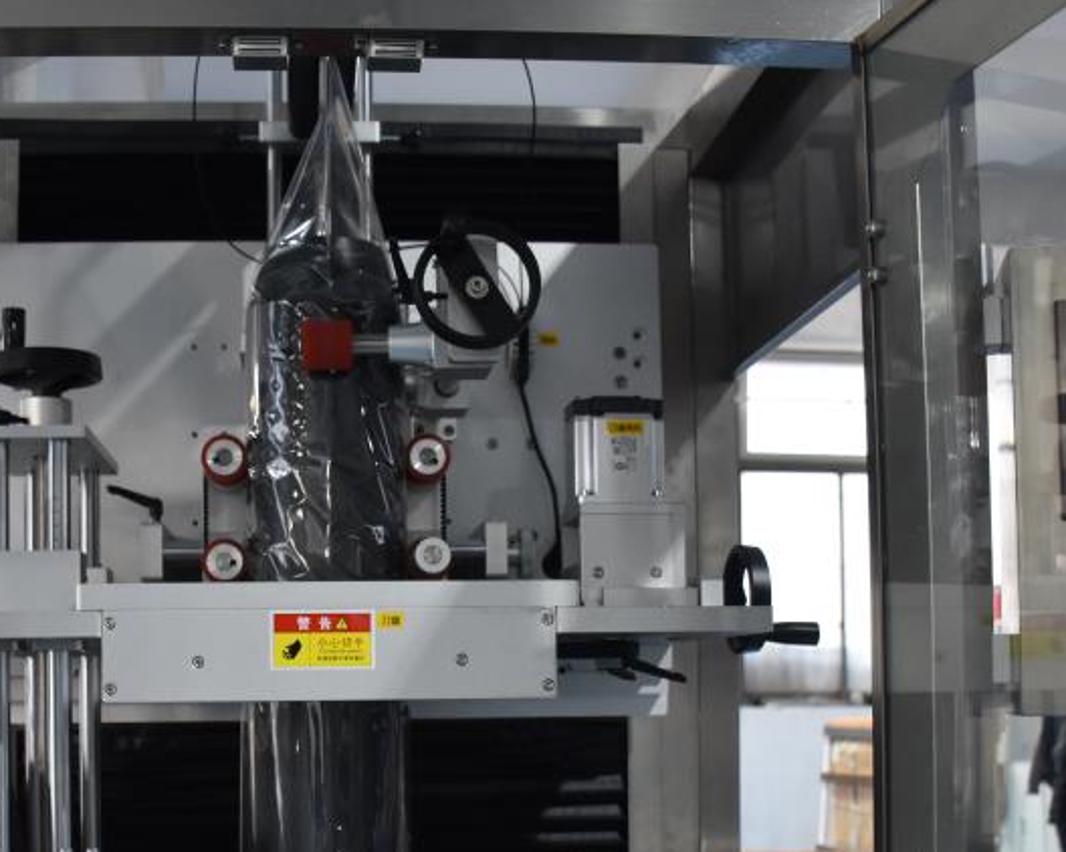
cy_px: 664
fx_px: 1514
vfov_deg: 30.8
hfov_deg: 38.5
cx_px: 400
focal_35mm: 48
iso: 1000
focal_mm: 18
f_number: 3.5
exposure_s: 1/40
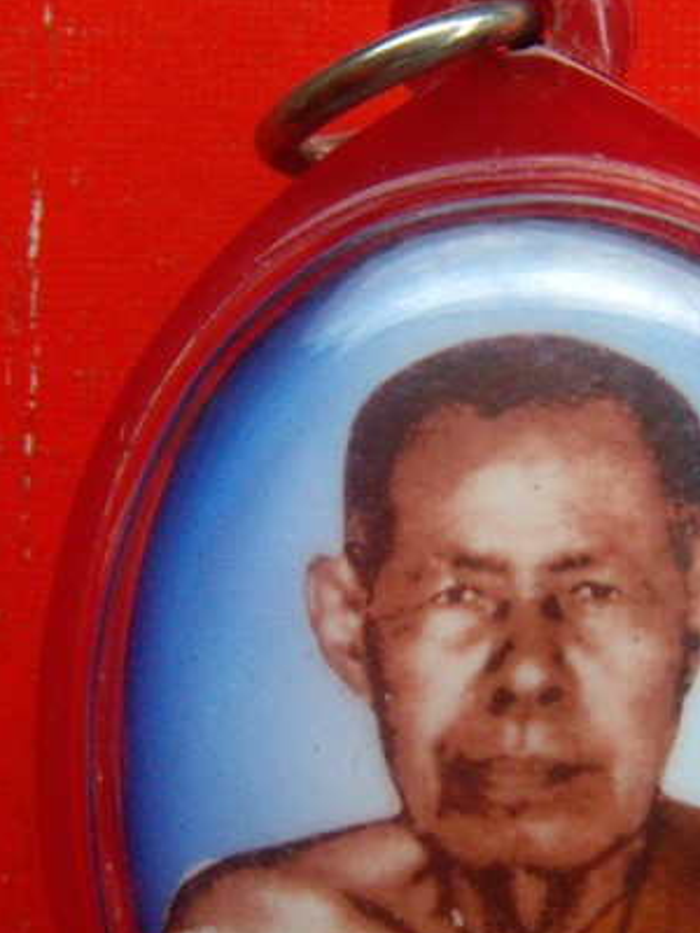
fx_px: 1537
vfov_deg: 33.6
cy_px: 599
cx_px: 518
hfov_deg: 25.4
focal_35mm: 57
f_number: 5.7
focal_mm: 6.4
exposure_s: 1/323
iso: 400
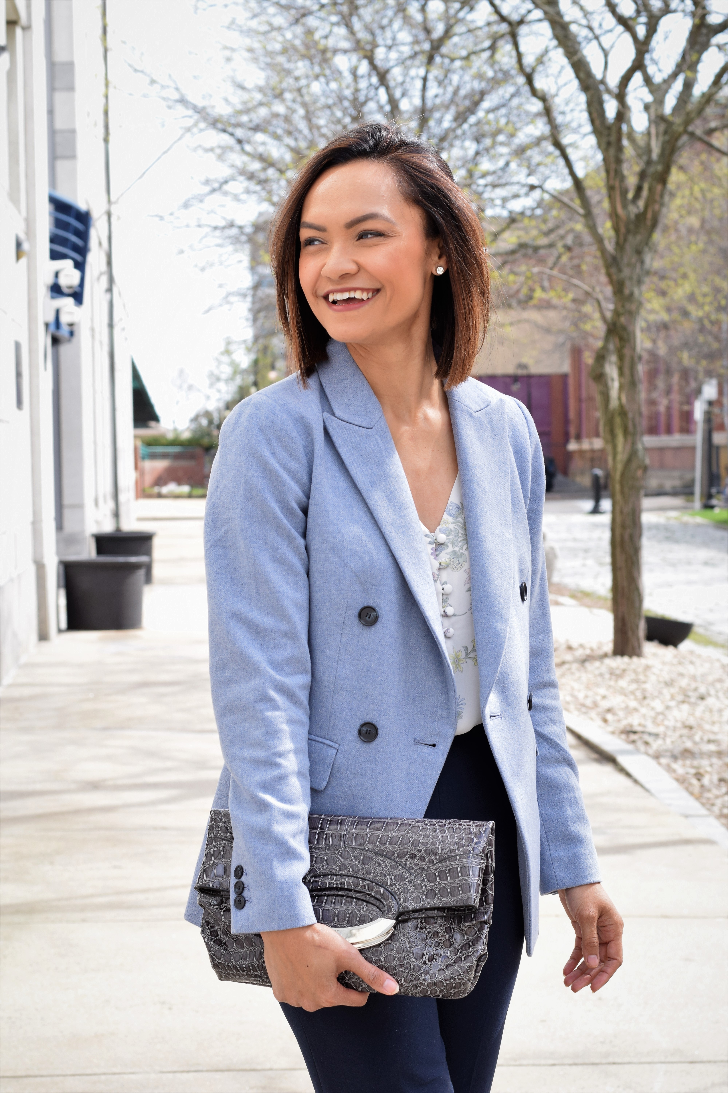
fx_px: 2275
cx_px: 364
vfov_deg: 27.0
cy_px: 546
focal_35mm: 75
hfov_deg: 18.2
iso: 400
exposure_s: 1/250
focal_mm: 50
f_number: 7.1
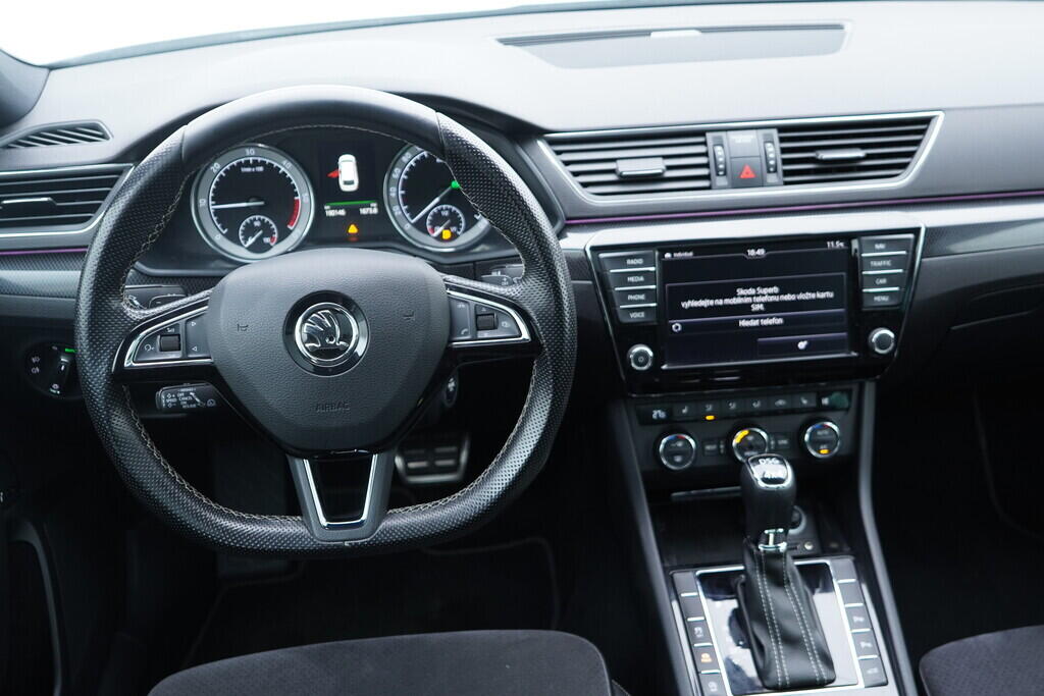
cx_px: 522
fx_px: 1044
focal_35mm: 36
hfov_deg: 53.1
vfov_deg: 36.9
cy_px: 348
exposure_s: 1/40
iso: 400
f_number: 2.8
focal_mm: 24
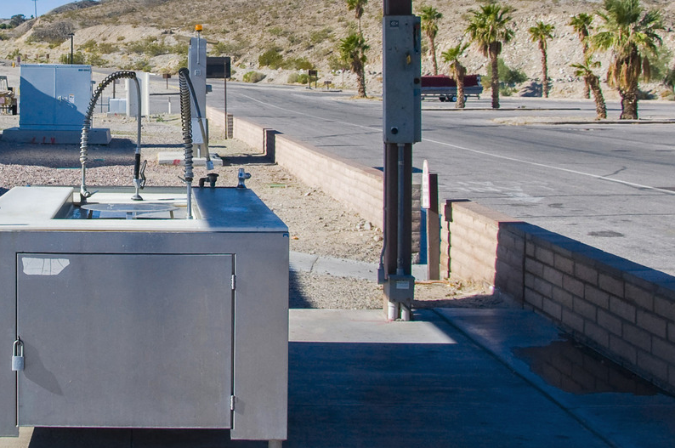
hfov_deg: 28.9
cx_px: 112
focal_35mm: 68
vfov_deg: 19.7
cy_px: 88
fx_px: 1273
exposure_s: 1/800
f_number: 8
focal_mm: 18
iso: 400
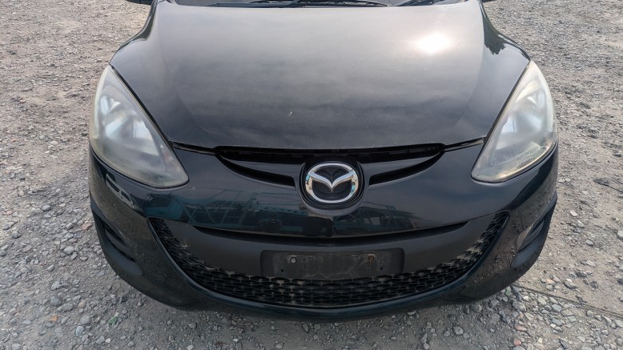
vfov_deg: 40.9
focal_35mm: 28
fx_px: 462
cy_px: 115
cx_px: 318
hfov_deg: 67.9
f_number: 1.89
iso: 47
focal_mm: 5.43
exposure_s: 1/1821
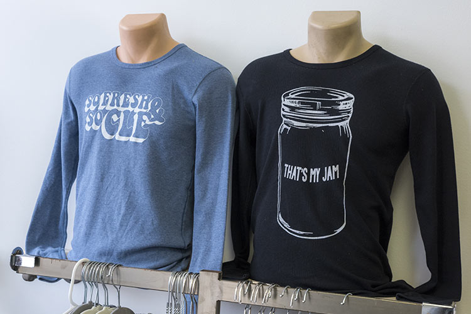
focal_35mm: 46
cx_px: 236
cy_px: 157
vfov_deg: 29.2
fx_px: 602
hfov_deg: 42.7
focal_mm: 46
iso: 1250
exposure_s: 1/160
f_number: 6.3
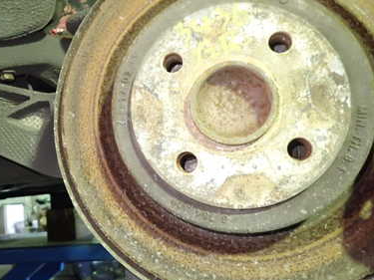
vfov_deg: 35.9
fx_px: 432
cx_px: 84
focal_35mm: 40
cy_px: 121
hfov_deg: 44.9
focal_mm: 4.5
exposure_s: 1/30
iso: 640
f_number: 2
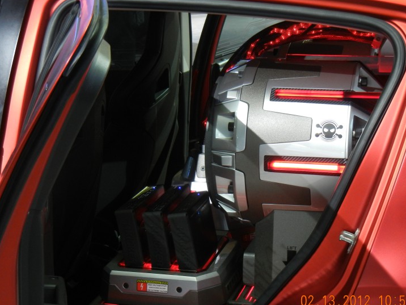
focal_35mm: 76
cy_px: 166
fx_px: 891
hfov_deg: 25.7
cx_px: 213
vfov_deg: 19.4
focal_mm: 12.2
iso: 400
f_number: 4.1
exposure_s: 1/31
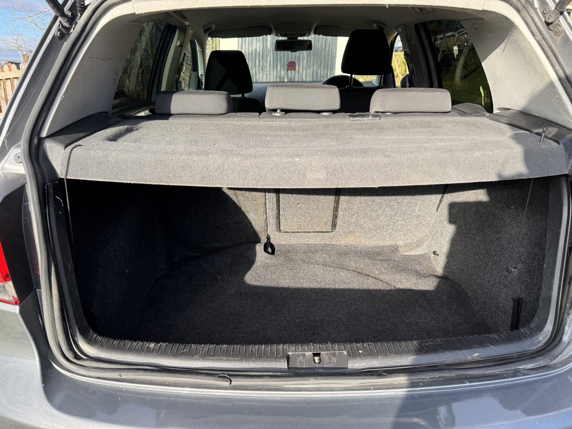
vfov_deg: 56.8
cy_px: 214
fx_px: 397
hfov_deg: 71.6
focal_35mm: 24
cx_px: 286
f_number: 1.78
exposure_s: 1/707
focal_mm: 6.76
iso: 80
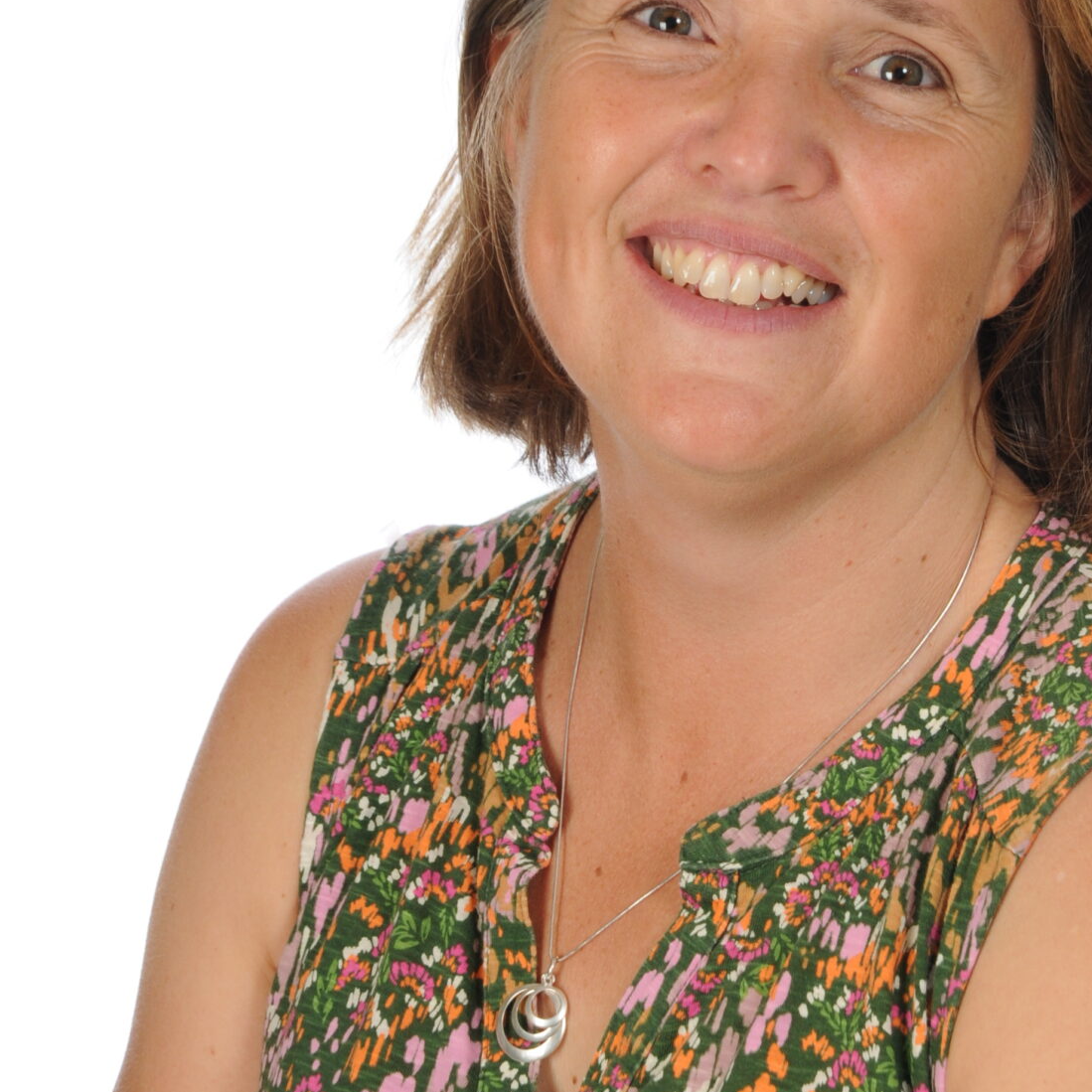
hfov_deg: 6.9
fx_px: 8994
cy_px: 431
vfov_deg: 6.9
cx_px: 713
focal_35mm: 252
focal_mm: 85
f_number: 11
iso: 200
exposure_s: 1/160
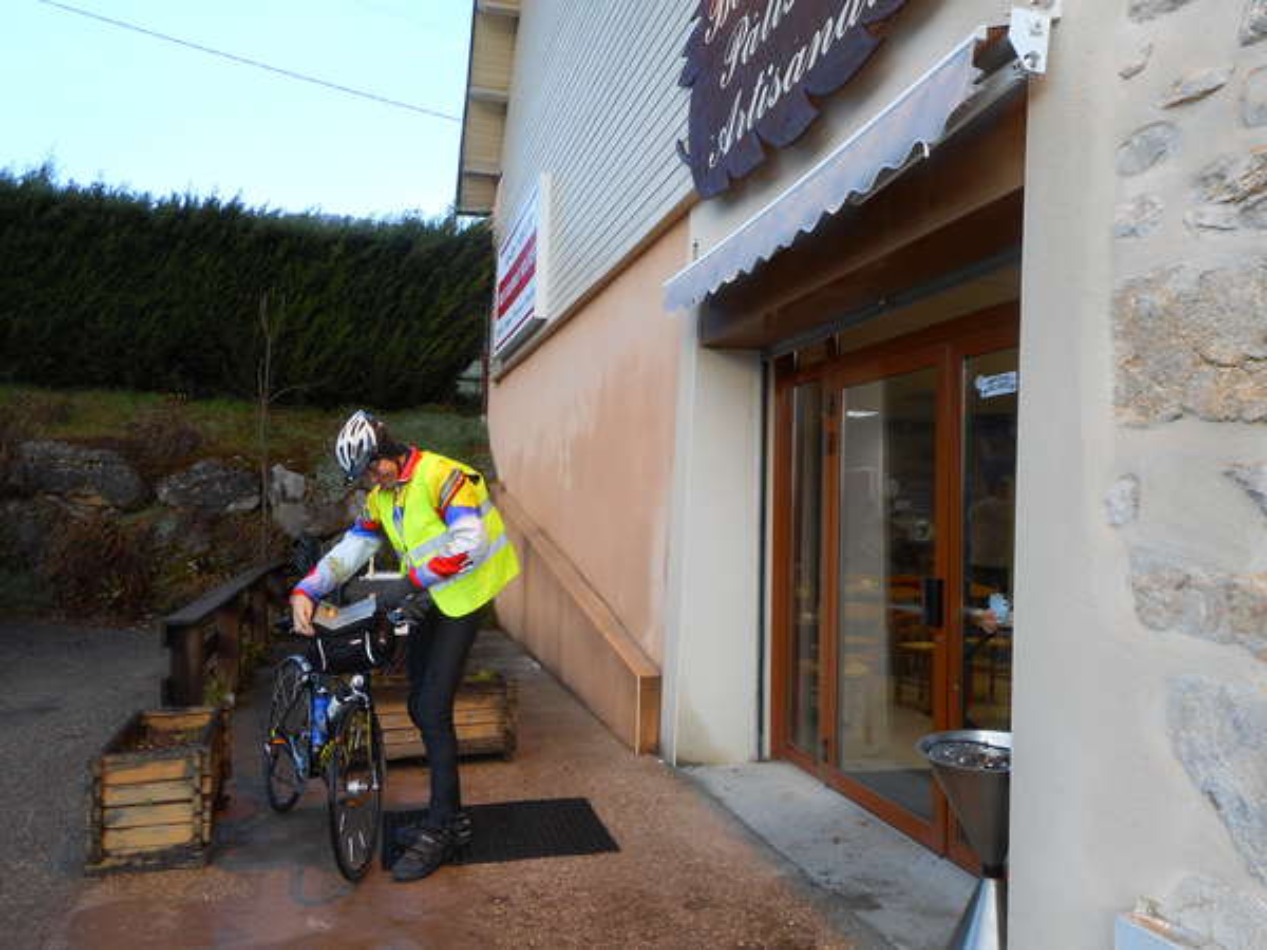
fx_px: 915
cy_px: 475
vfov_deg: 54.9
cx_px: 634
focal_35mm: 25
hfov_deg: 69.4
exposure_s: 1/30
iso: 80
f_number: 3.7
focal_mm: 4.5
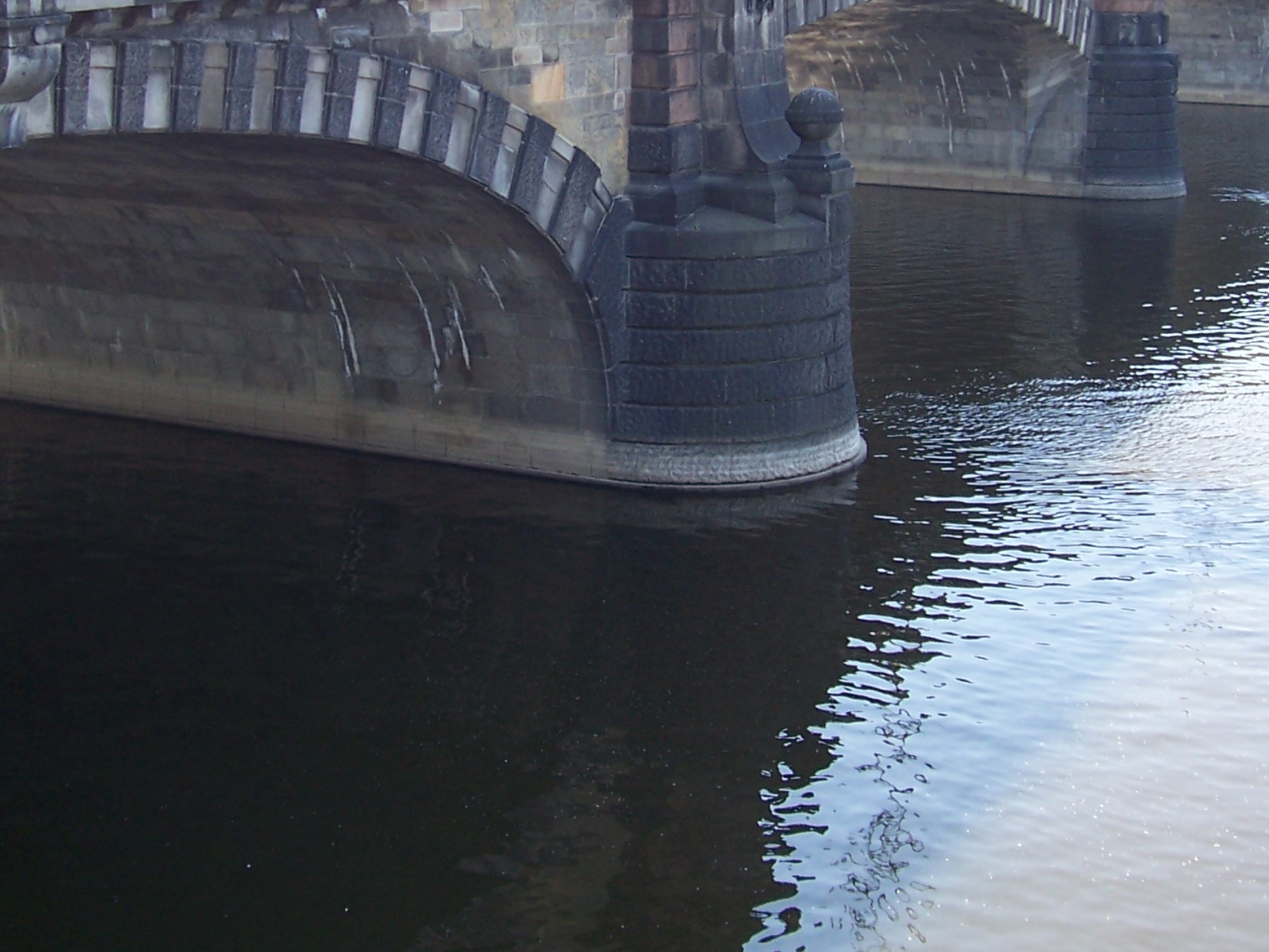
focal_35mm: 56
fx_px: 2053
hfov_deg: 34.3
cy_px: 245
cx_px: 592
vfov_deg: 25.8
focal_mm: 5.6
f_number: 2.7
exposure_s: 1/180
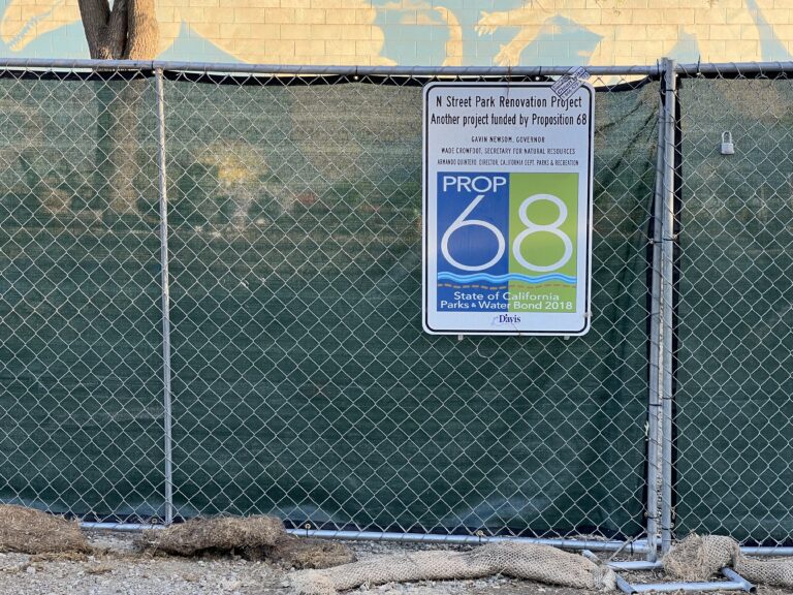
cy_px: 298
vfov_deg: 19.1
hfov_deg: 25.3
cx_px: 396
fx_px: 1764
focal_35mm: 77
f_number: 2.8
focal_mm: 9
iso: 40
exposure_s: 1/99
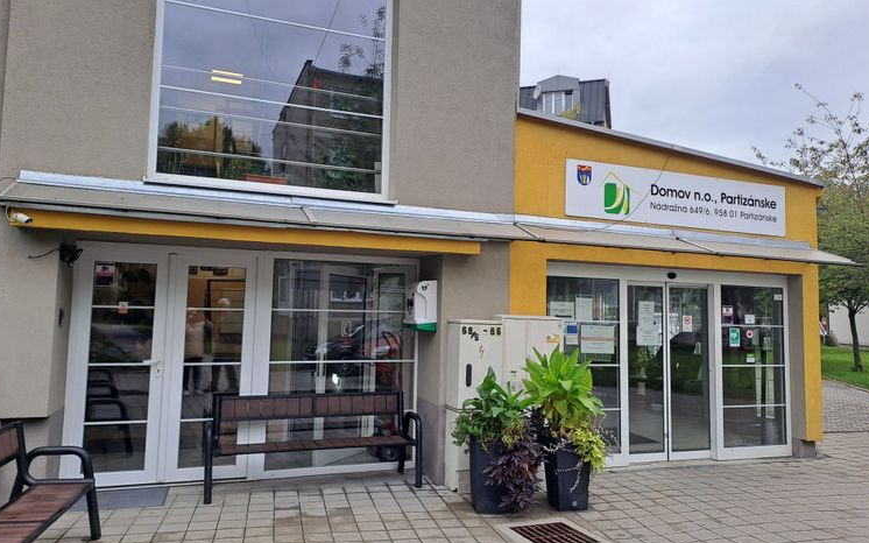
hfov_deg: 68.4
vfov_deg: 46.0
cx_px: 432
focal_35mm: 27
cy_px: 256
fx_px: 639
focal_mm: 4.65
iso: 32
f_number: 1.8
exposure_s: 1/198
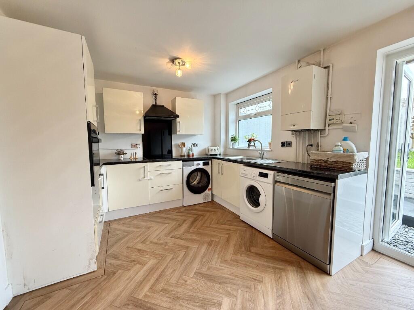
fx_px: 167
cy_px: 155
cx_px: 207
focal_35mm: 14
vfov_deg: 85.7
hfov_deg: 102.1
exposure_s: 1/100
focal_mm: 2.22
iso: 160
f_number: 2.2
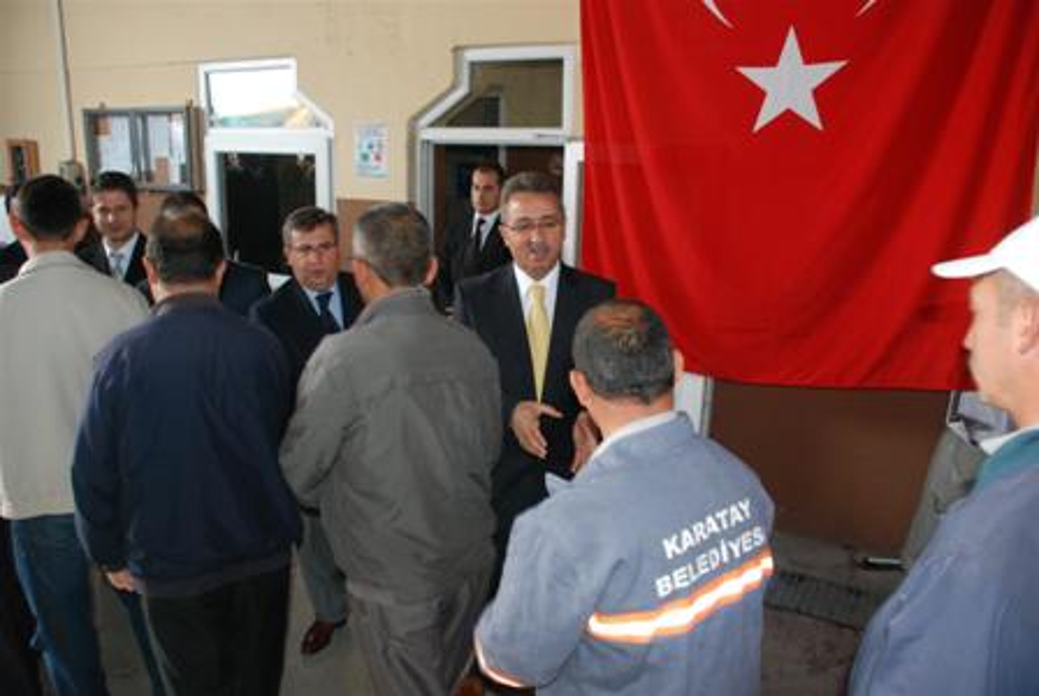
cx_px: 520
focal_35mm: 27
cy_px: 348
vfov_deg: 48.1
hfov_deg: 67.3
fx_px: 780
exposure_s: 1/60
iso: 640
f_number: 4.5
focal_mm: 18
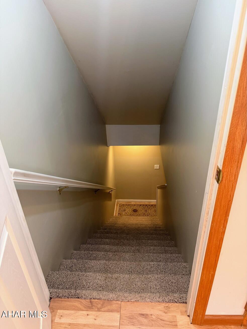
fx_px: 228
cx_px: 124
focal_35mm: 24
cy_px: 164
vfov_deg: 71.6
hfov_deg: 56.8
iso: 250
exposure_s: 1/60
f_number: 1.78
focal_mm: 6.76
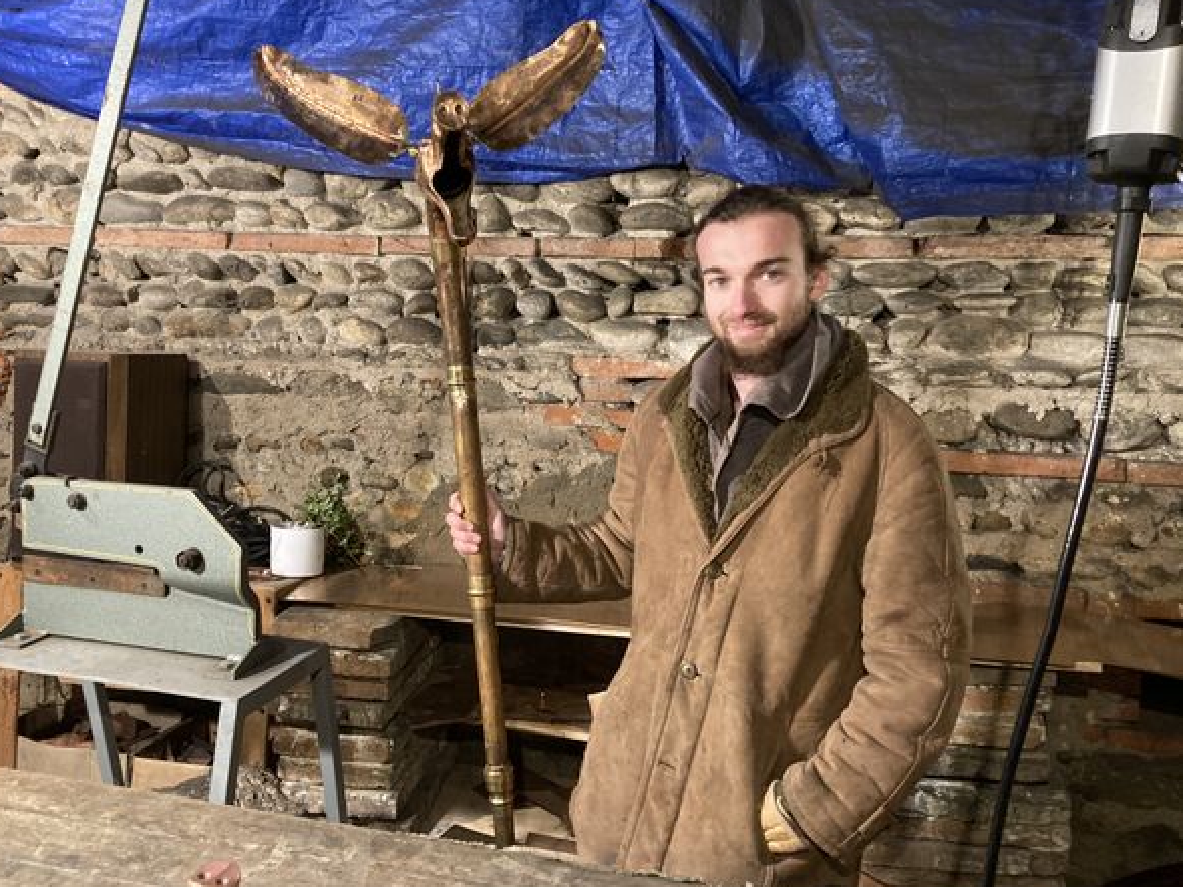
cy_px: 402
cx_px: 508
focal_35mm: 33
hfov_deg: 55.2
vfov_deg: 42.9
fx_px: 1128
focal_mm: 3.99
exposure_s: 1/25
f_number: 1.8
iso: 400
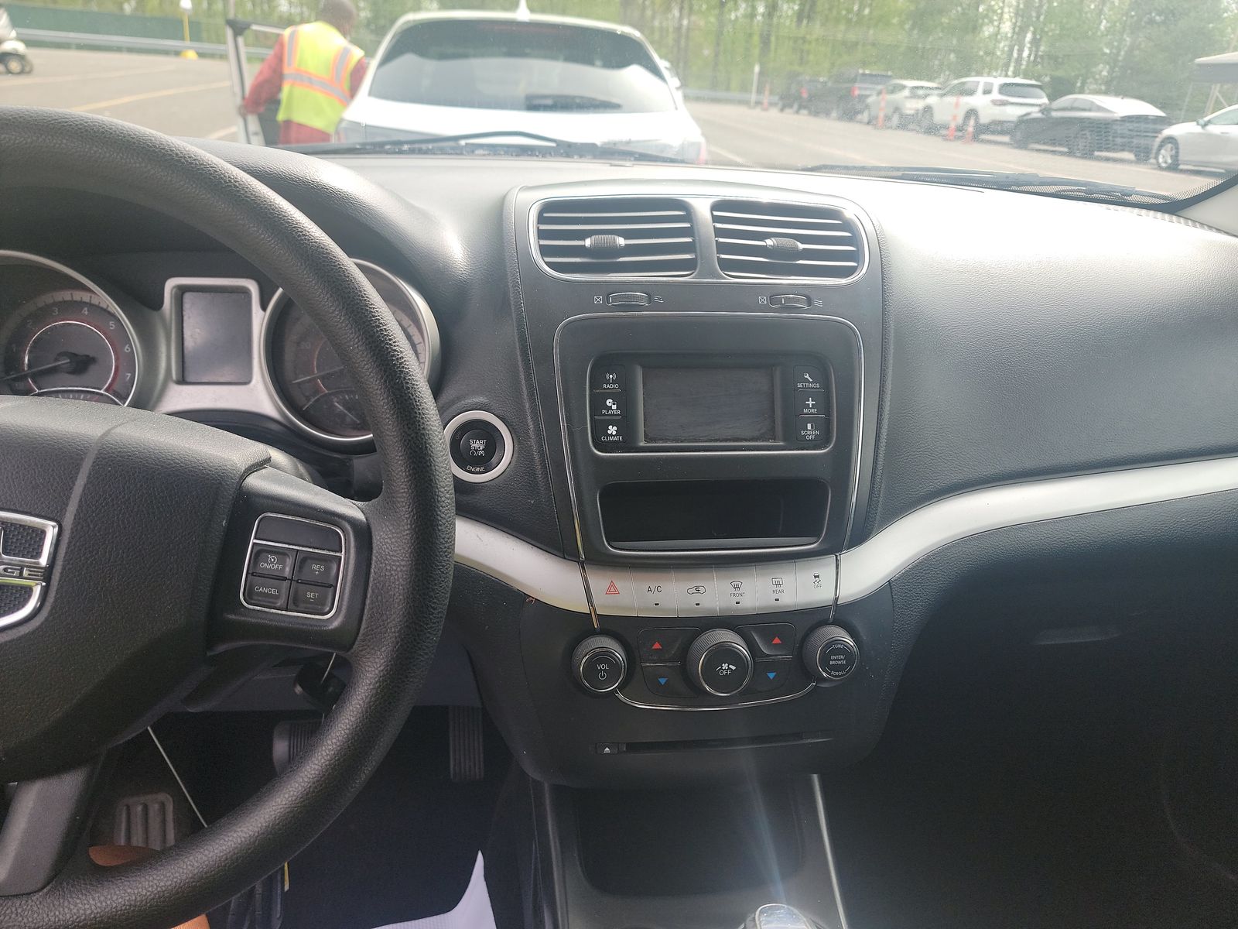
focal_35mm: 24
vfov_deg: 56.8
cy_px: 464
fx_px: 858
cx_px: 619
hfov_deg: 71.6
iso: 50
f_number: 1.8
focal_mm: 6.7
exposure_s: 1/142
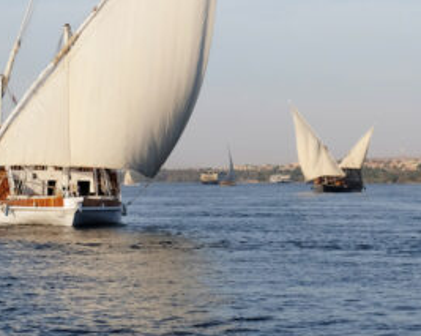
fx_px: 1780
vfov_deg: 10.8
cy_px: 77
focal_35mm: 143
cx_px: 358
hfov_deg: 13.4
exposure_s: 1/900
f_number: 5
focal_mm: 38.9
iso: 200
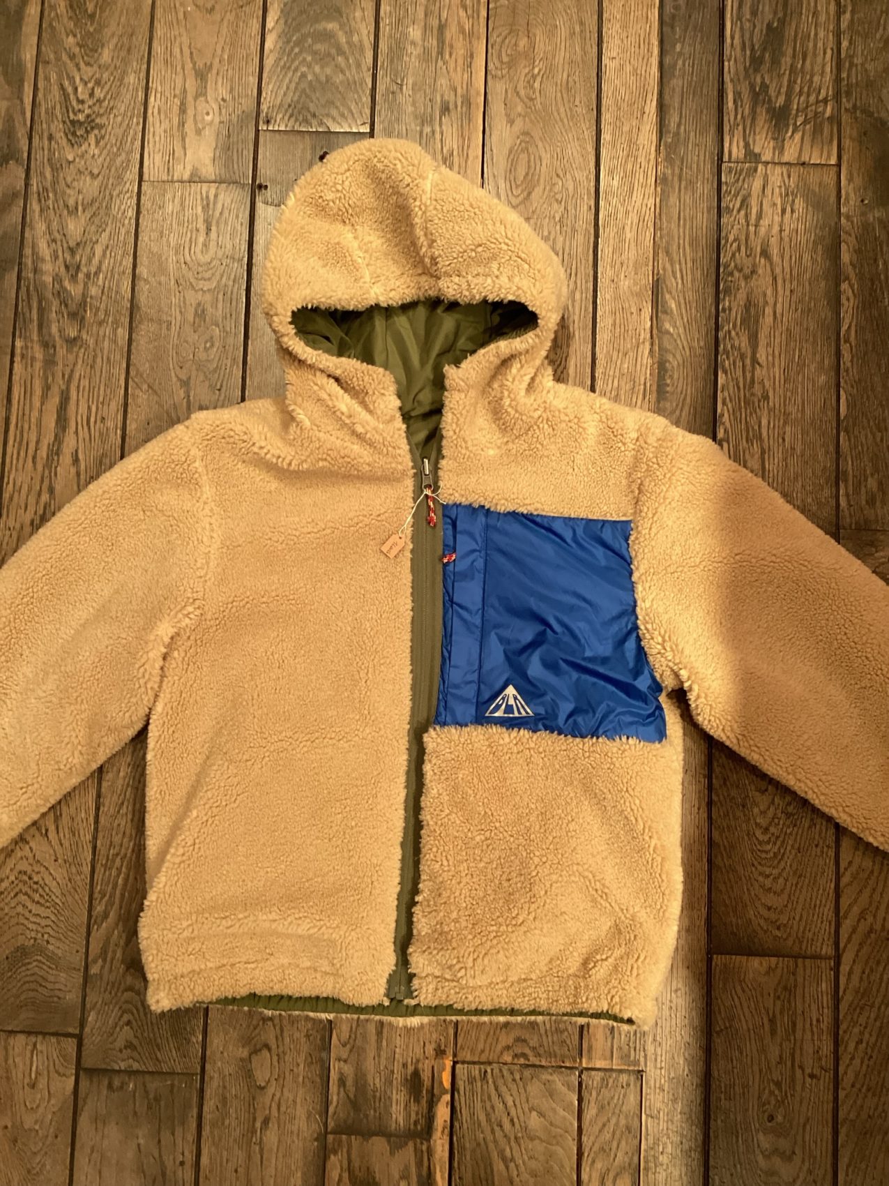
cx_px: 444
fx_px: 1062
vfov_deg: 58.4
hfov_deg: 45.4
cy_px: 593
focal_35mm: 31
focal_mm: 3.3
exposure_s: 1/50
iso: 125
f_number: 2.4
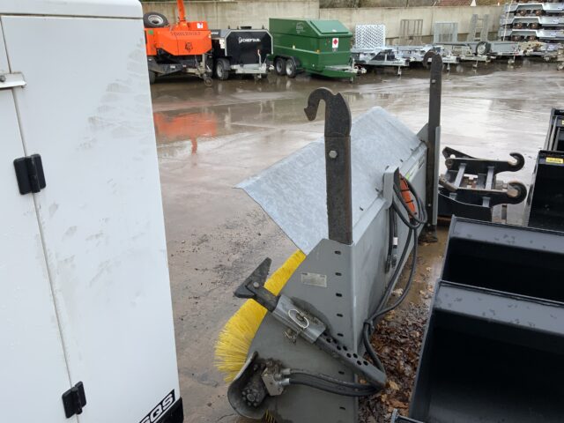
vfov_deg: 48.2
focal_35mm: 29
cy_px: 212
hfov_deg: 61.7
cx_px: 282
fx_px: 472
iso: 16
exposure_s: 1/534
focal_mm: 3
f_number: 1.8
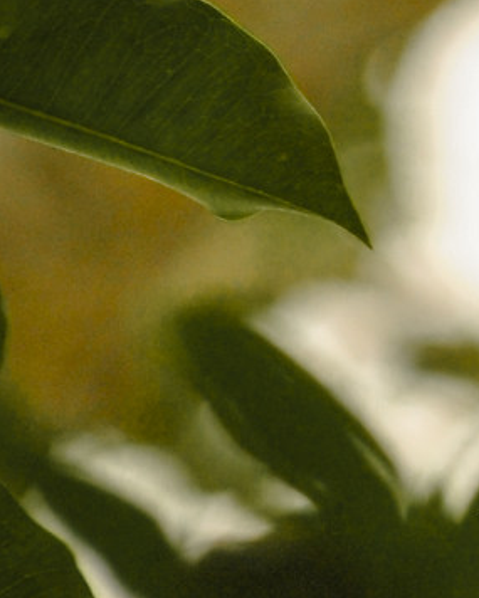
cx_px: 971
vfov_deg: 1.0
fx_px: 32808
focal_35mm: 1852
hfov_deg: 0.8
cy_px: 143
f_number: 4.8
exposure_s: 1/640
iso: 160
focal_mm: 195
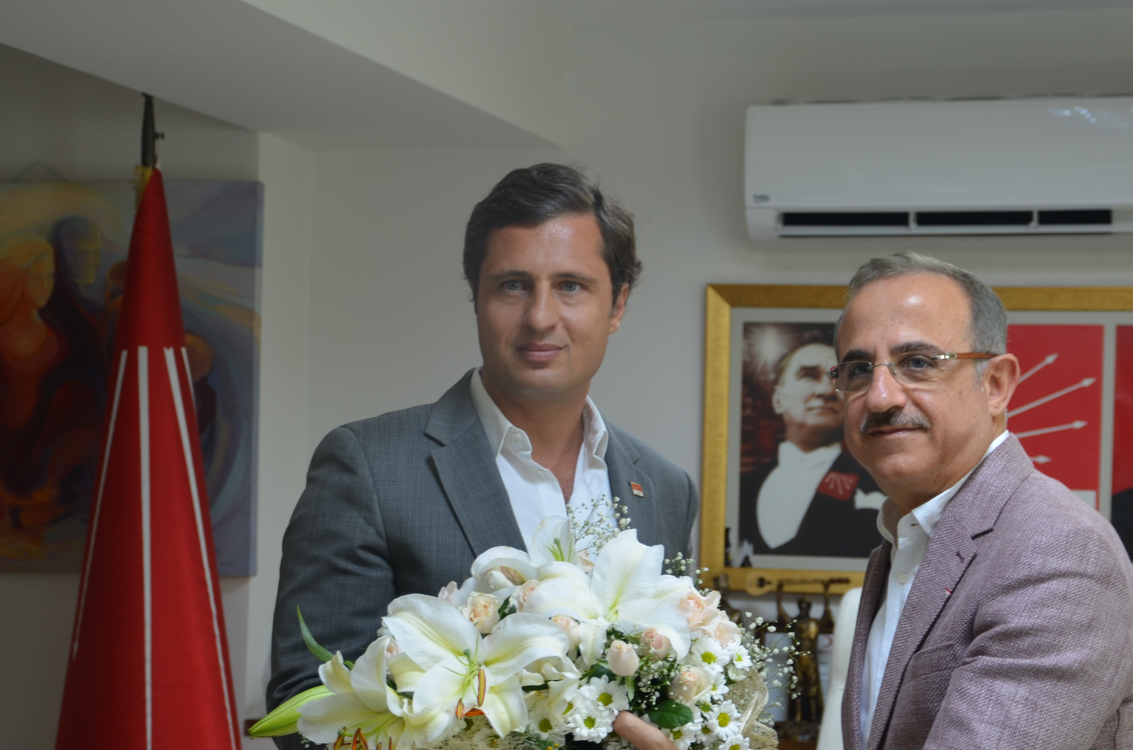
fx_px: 2732
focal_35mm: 87
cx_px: 620
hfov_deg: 23.4
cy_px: 447
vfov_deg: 15.6
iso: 100
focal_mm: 40
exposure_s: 1/6
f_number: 4.5
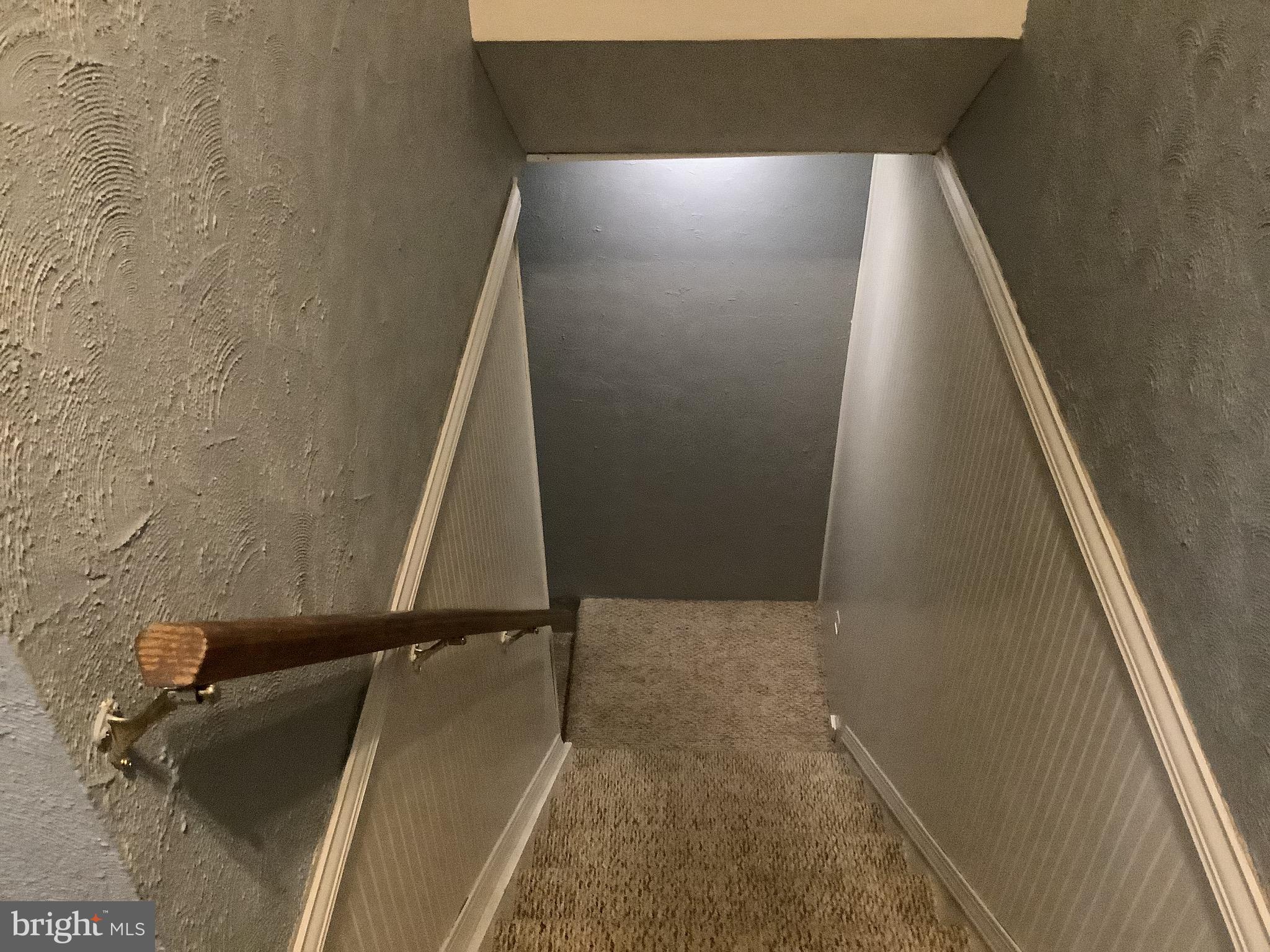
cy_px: 476
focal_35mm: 31
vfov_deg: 45.4
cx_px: 635
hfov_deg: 58.4
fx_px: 1137
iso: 800
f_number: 2.4
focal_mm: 3.3
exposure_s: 1/17
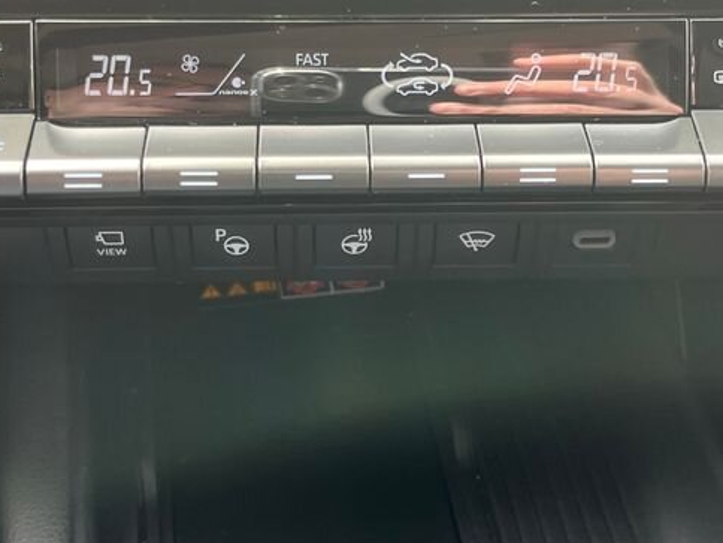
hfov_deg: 34.9
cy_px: 168
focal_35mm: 55
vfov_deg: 26.4
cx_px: 364
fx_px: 1149
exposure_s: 1/109
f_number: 1.6
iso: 125
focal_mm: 5.1
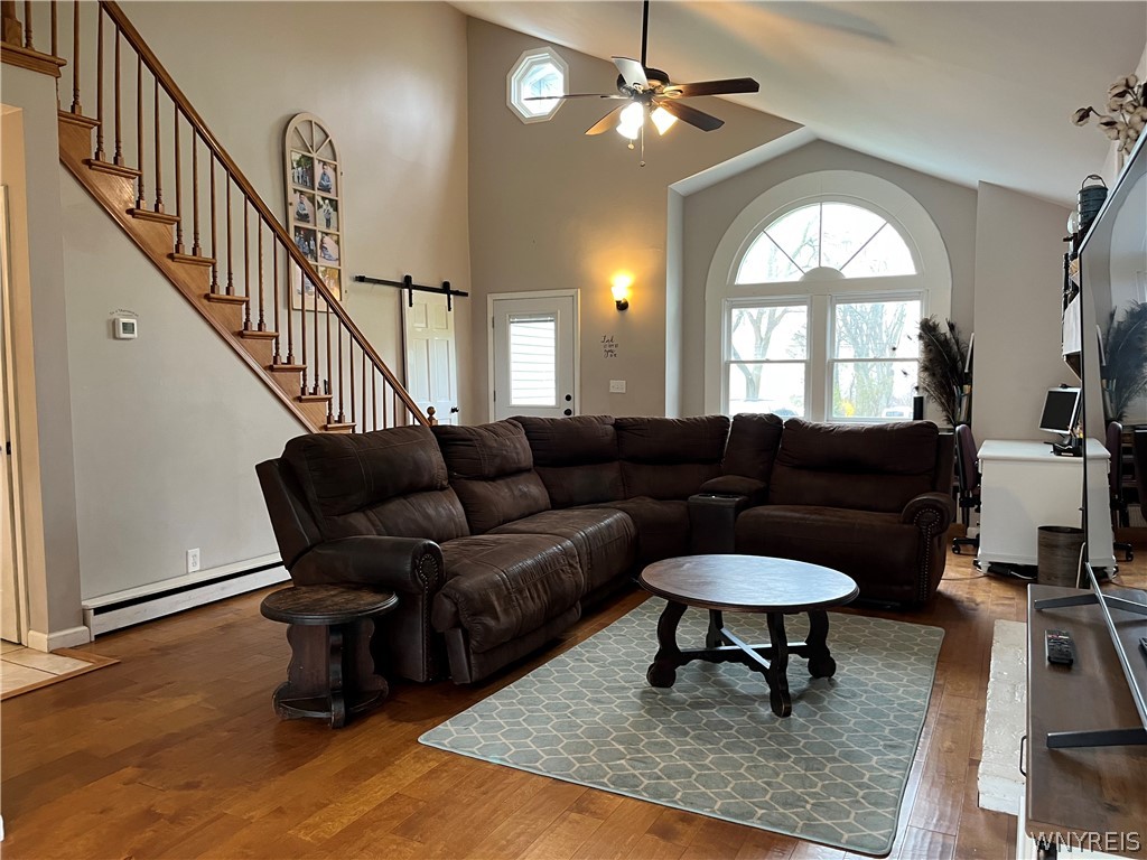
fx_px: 862
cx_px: 574
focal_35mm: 26
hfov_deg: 67.3
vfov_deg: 53.1
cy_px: 430
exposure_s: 1/60
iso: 160
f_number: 1.6
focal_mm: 5.1
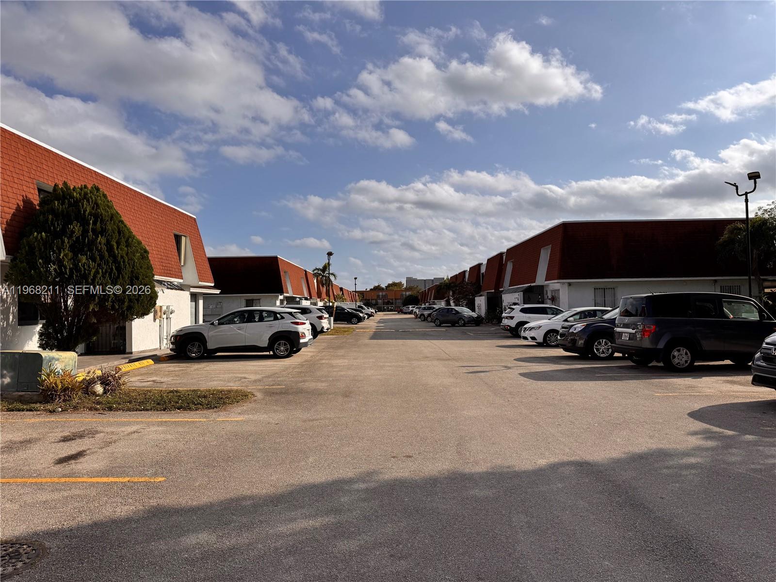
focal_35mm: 24
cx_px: 388
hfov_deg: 71.6
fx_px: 538
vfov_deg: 56.8
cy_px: 291
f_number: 1.78
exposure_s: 1/9009
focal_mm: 6.76
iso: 80
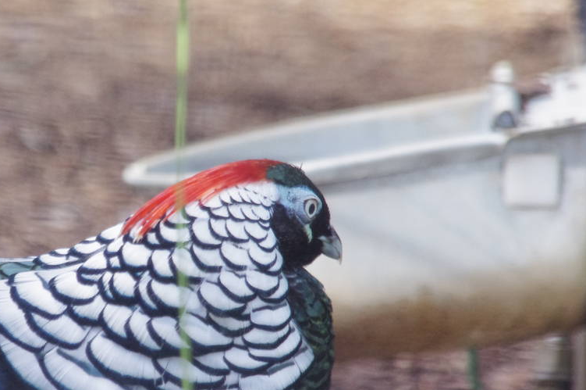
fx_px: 10390
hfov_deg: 3.2
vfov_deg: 2.1
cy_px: 227
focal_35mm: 639
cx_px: 101
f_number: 6.7
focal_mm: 200
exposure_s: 1/250
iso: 1600
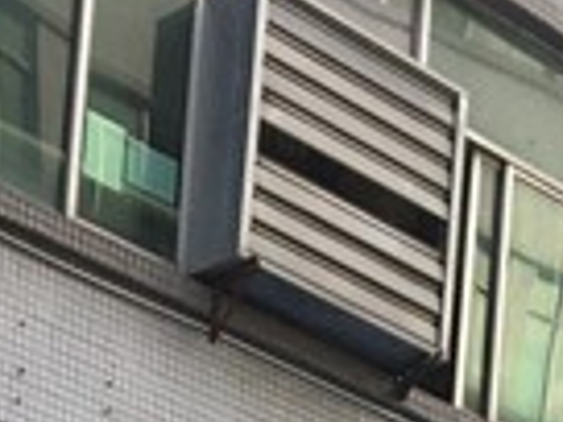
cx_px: 426
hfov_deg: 11.5
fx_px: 2781
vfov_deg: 7.7
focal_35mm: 171
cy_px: 1183
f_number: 2.2
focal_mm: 4.15
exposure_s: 1/137
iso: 25
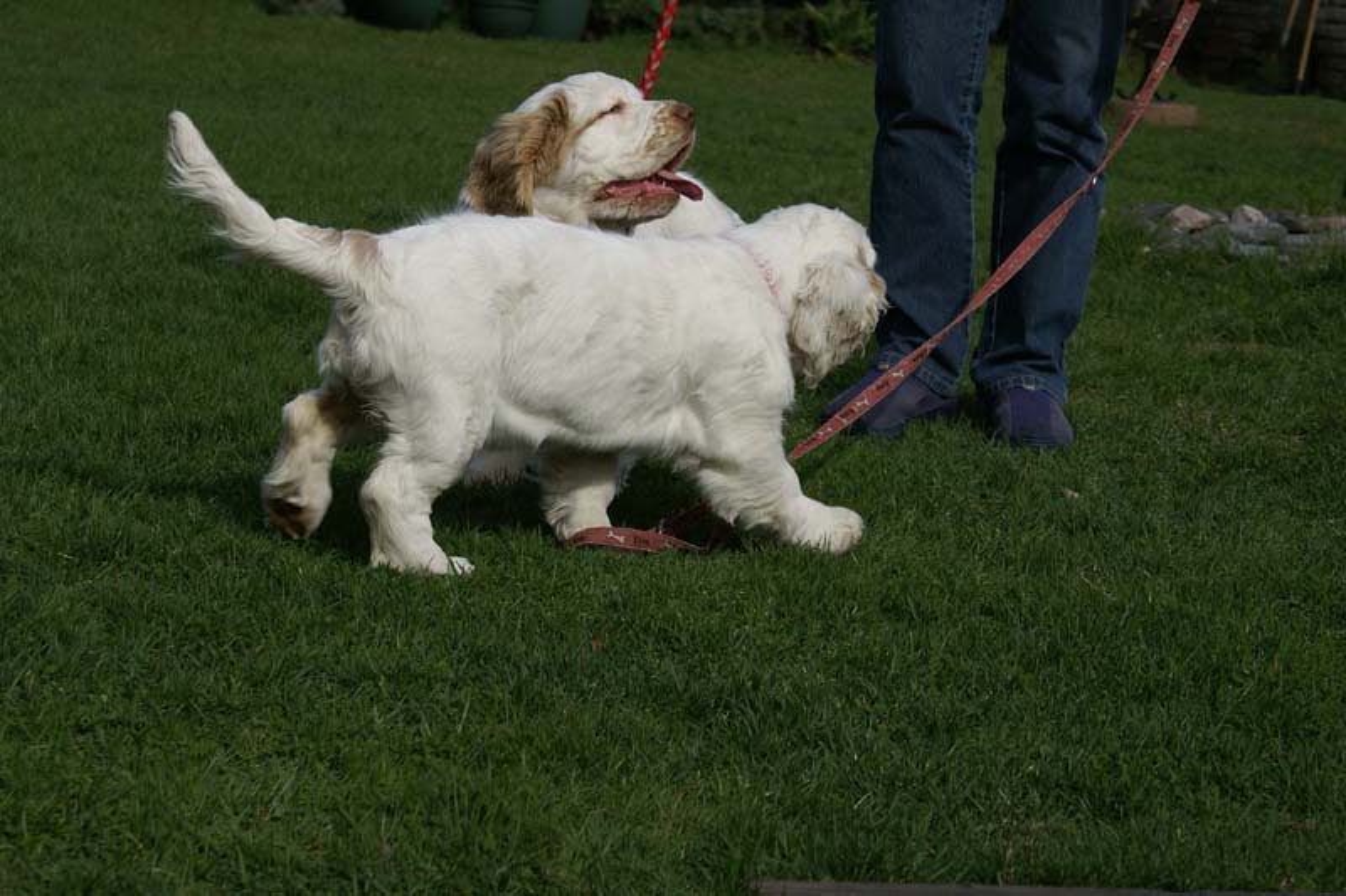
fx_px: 3925
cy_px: 448
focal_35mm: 105
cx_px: 673
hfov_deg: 19.5
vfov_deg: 13.0
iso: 100
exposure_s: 1/320
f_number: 9
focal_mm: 70
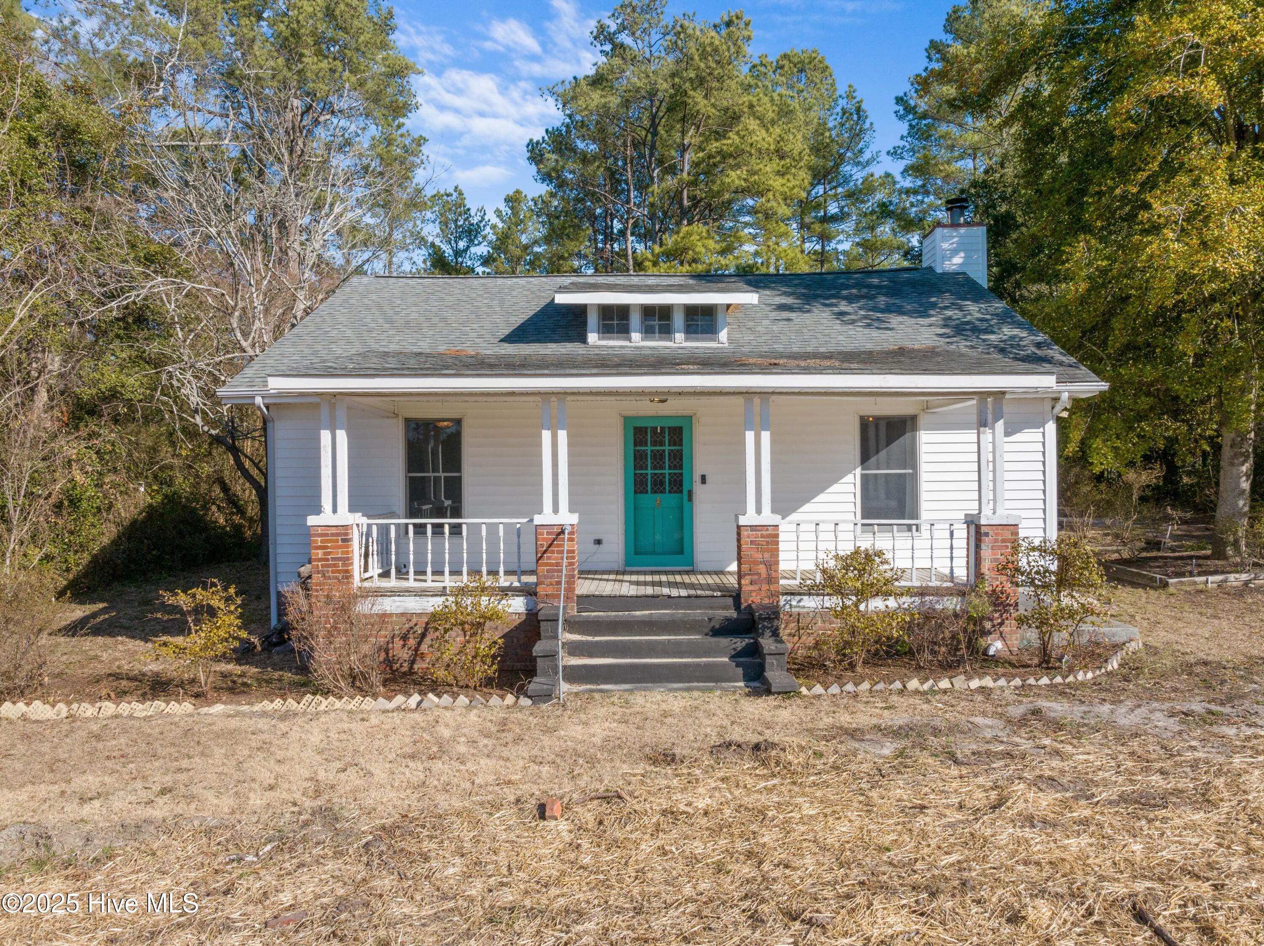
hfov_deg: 71.6
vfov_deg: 56.8
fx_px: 876
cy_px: 473
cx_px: 632
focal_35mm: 24
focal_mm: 12.29
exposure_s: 1/80
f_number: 8
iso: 100
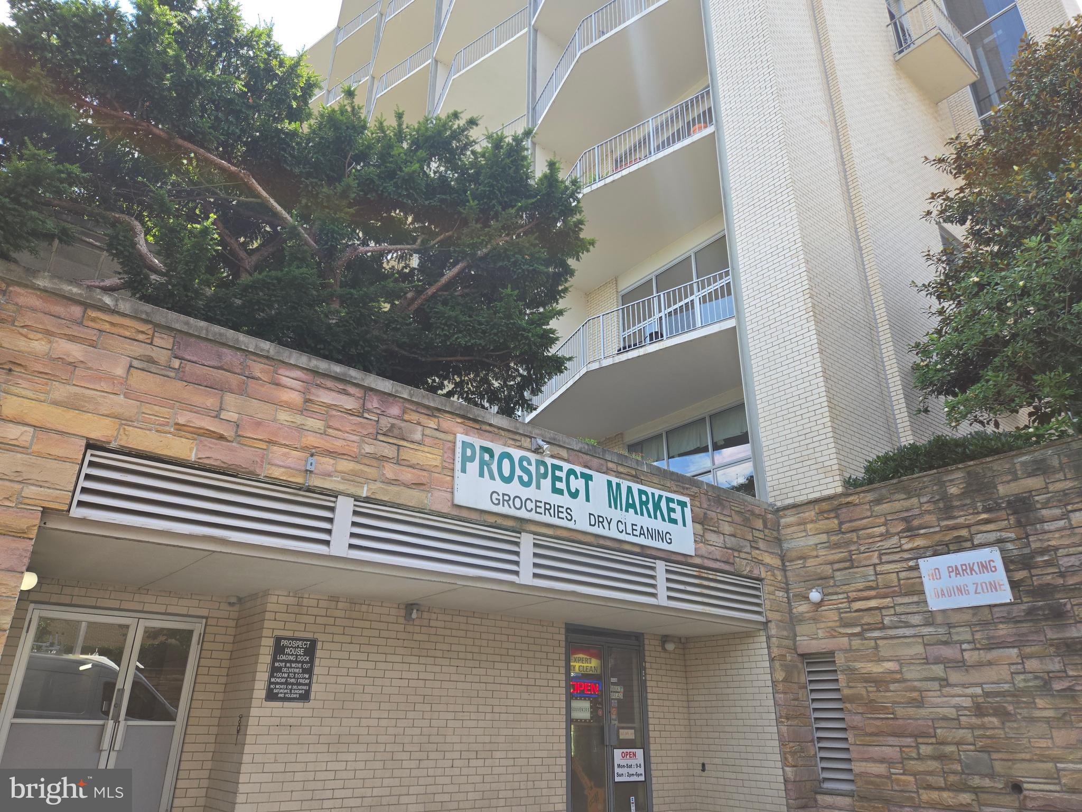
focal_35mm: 23
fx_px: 719
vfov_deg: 58.9
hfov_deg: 73.9
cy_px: 406
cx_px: 541
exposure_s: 1/332
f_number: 1.8
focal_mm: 5.4
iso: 25
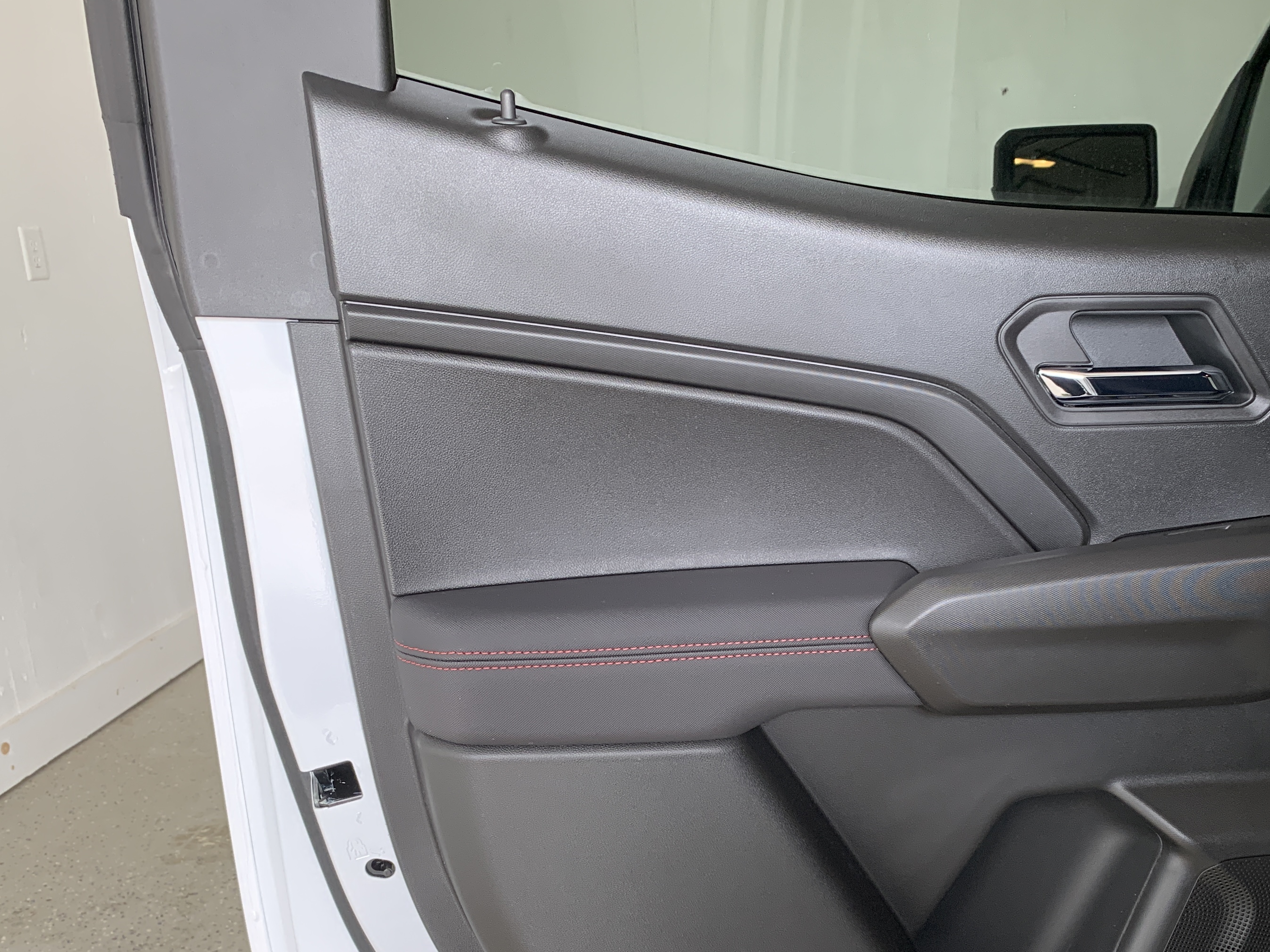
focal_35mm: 39
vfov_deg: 36.4
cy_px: 647
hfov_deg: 47.1
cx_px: 846
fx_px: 1431
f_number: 1.8
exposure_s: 1/60
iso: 64
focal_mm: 4.25
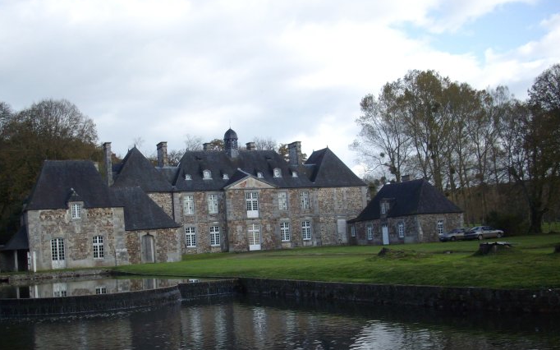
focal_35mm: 46
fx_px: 702
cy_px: 210
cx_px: 246
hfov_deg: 43.4
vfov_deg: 27.9
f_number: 5.6
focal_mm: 6.2
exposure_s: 1/100
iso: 80
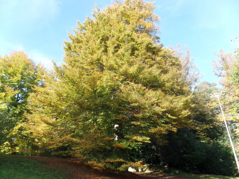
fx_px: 159
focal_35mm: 23
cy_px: 90
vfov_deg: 58.9
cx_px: 120
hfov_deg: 73.9
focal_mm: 4.1
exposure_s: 1/125
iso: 80
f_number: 3.5
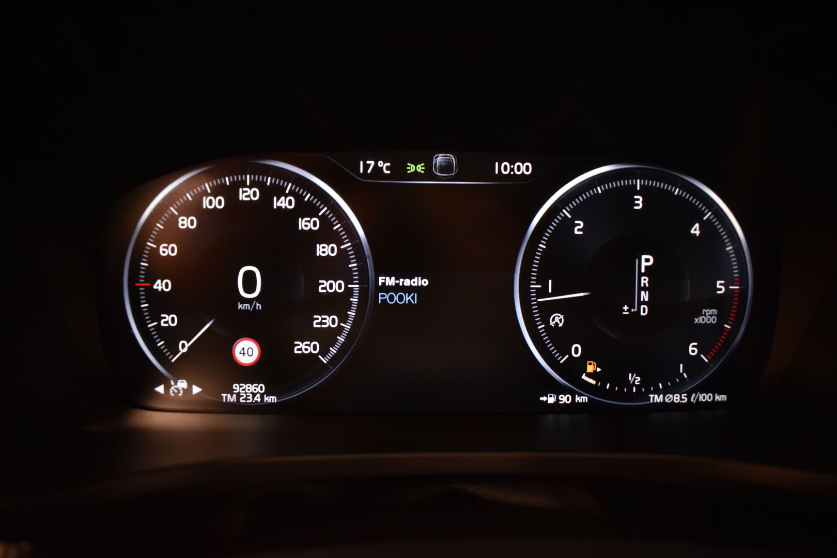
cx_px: 418
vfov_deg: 47.9
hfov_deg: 67.4
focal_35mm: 27
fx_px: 628
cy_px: 279
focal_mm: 18
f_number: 3.5
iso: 900
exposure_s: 1/30
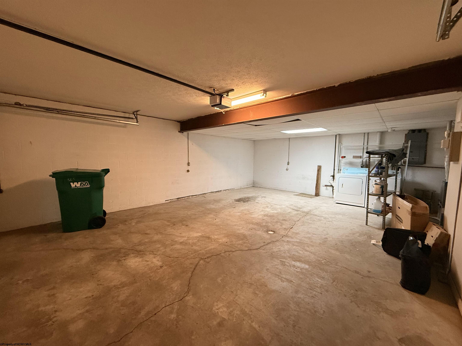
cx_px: 231
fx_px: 187
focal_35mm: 14
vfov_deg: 85.7
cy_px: 173
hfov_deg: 102.1
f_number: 2.2
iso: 400
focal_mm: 2.22
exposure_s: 1/60
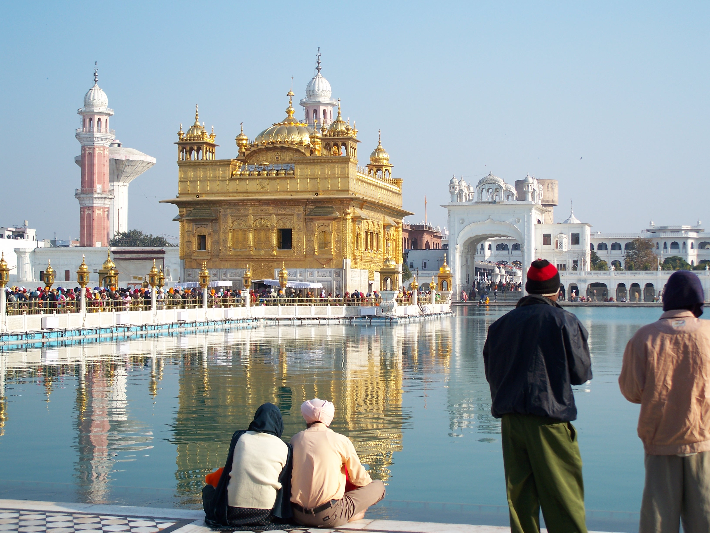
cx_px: 355
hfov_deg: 32.7
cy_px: 266
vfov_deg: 24.8
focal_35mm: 59
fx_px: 1210
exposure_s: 1/640
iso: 64
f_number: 3.2
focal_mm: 12.6
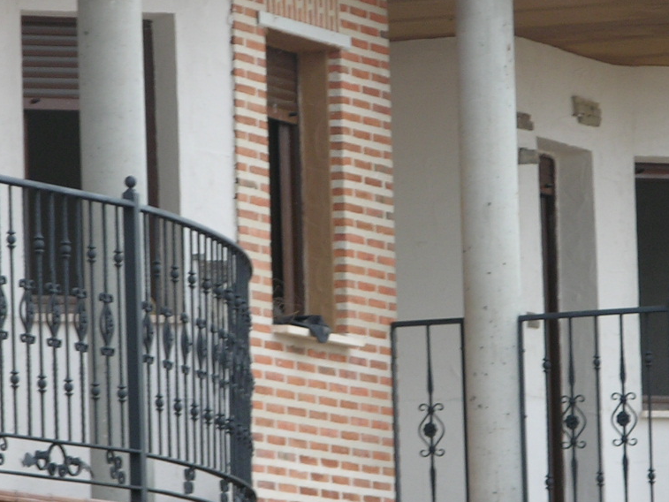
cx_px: 405
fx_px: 9935
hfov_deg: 3.9
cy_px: 246
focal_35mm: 514
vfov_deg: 2.9
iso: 50
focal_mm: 48.5
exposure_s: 1/96.9
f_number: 4
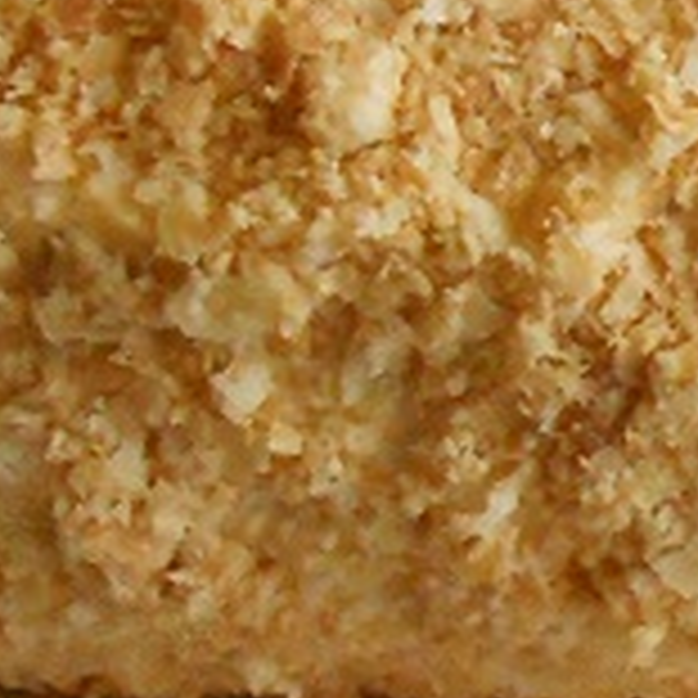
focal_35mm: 152
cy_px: 324
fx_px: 3468
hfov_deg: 10.6
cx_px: 1355
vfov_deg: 11.5
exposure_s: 1/250
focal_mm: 4.6
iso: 720
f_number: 3.2
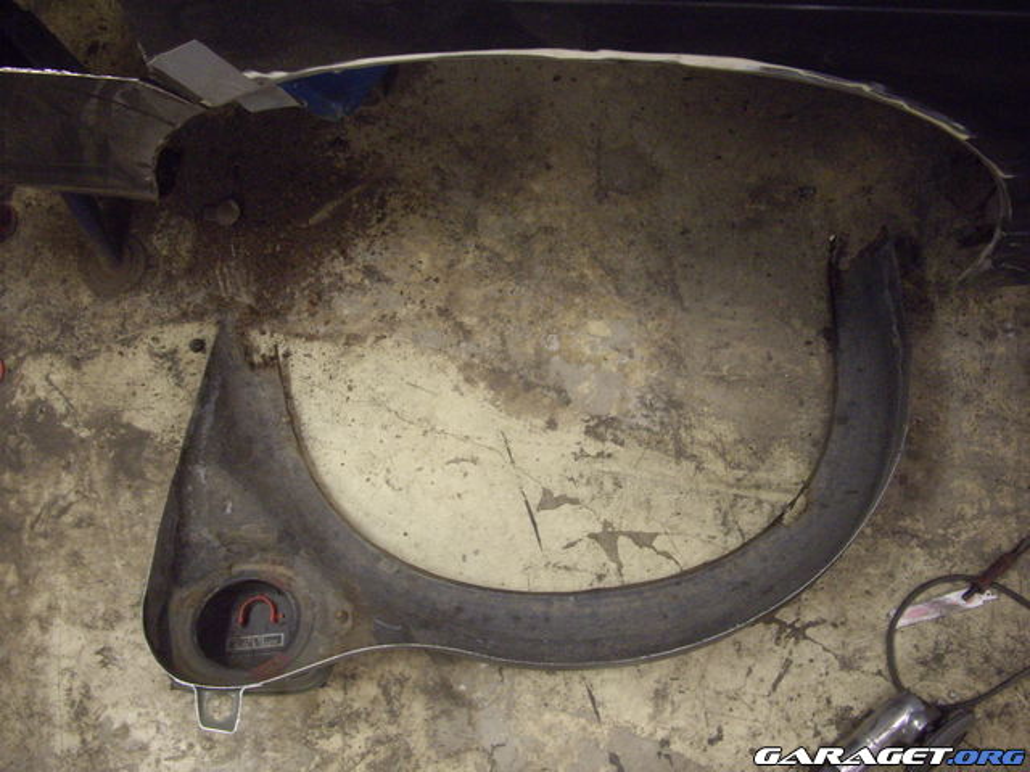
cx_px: 515
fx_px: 1131
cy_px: 386
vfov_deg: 37.7
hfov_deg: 49.0
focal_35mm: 38
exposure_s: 1/60
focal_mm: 7.9
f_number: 2.8
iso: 400
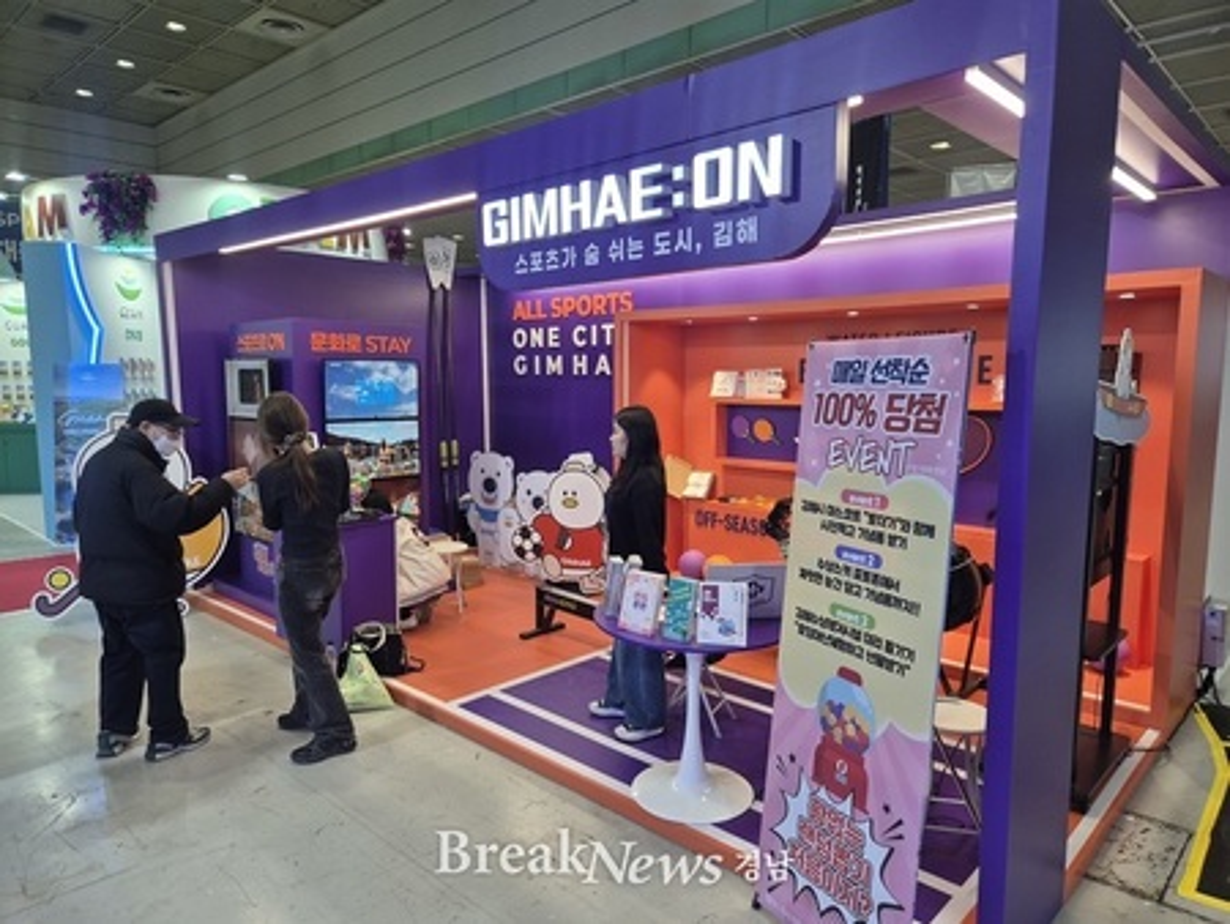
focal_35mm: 23
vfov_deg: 58.9
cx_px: 615
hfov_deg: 73.9
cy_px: 462
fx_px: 818
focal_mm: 5.4
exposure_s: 1/120
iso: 80
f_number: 1.8
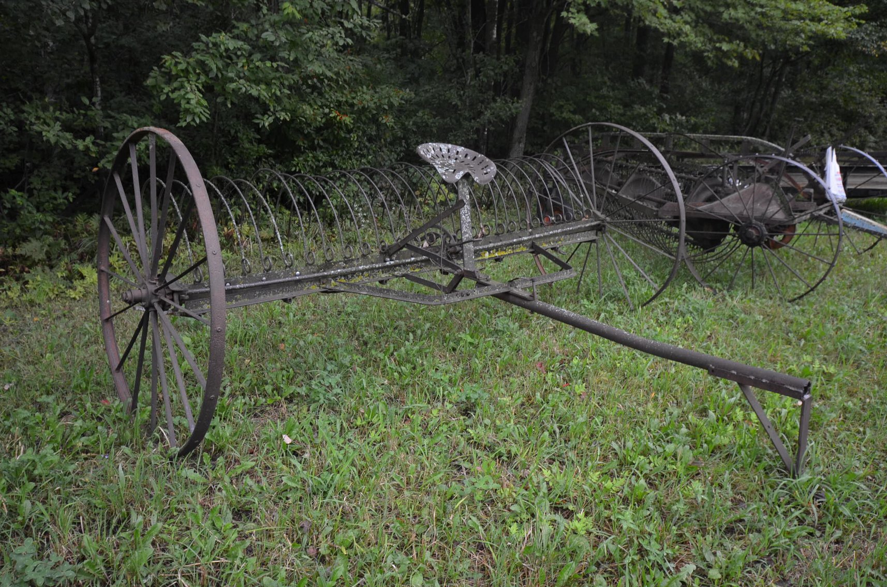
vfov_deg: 47.7
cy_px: 294
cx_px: 444
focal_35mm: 27
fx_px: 664
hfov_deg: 67.5
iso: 500
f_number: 4.2
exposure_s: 1/60
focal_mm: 18
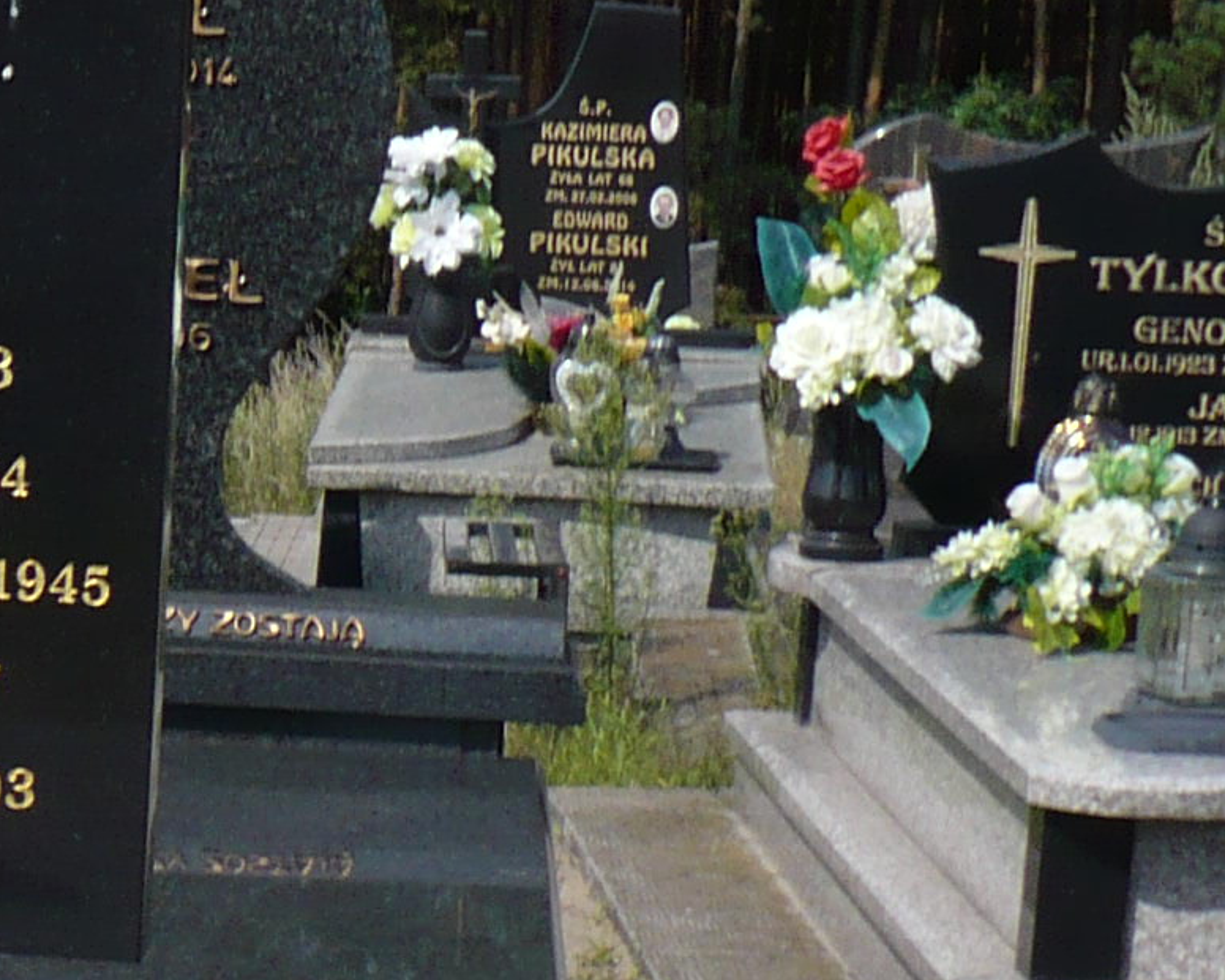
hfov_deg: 12.5
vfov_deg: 10.6
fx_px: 5185
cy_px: 1286
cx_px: -819
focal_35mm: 143
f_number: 8
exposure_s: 1/250
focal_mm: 6.1
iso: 100
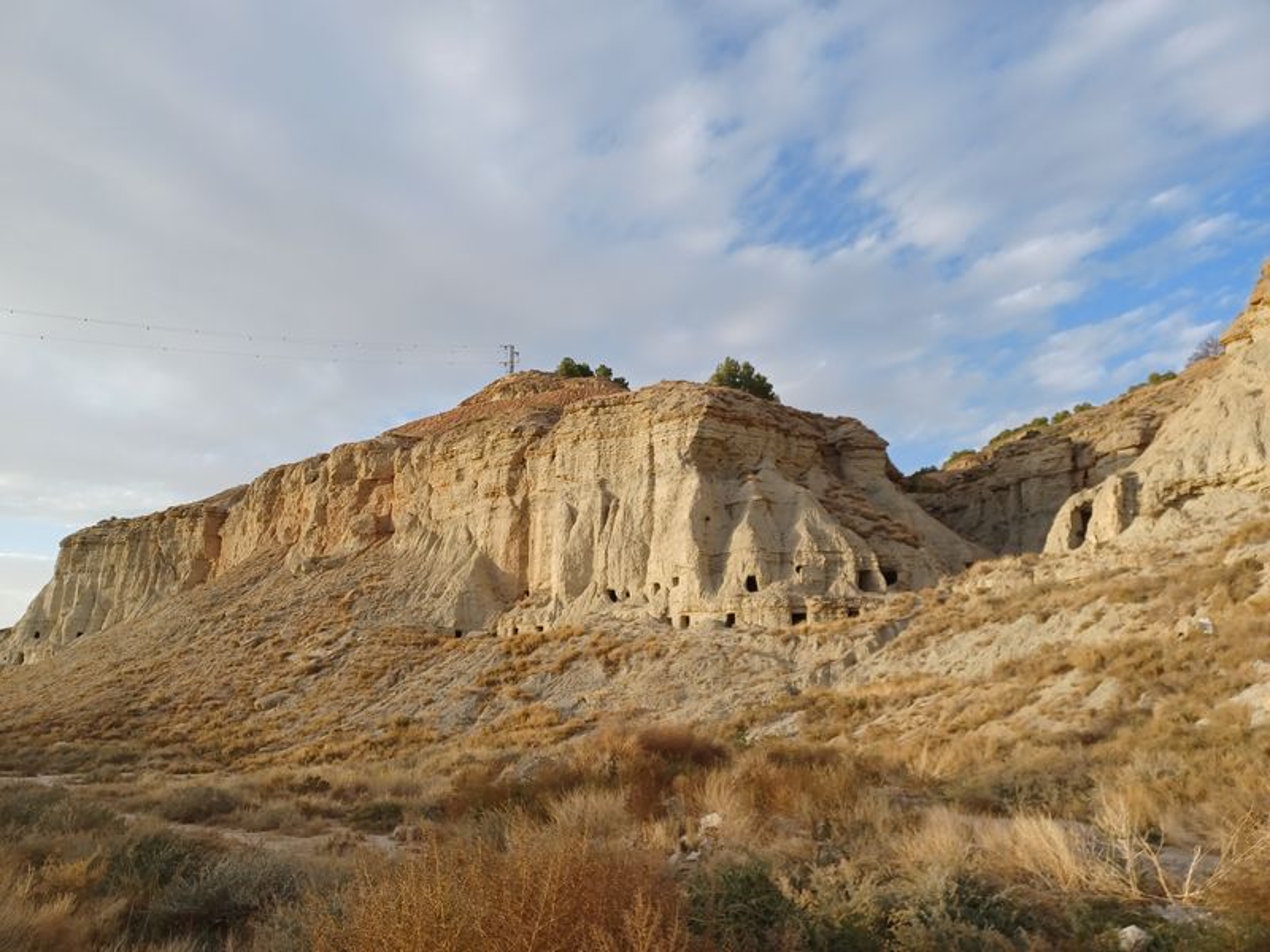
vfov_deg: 54.9
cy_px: 476
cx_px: 635
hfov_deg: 69.4
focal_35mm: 25
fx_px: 917
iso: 32
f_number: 1.8
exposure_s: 1/159
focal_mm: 4.6
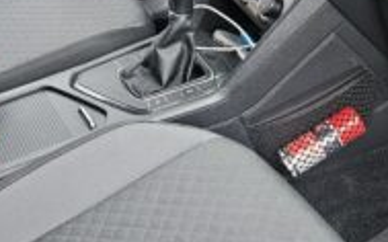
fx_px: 698
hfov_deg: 30.9
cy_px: 69
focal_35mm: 66
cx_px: 242
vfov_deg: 19.6
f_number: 1.8
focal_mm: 5.4
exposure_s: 1/100
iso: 500
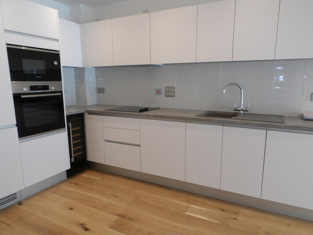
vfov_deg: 56.8
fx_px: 217
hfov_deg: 71.6
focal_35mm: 24
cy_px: 118
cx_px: 156
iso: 200
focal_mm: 4.3
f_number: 4.1
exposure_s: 1/26
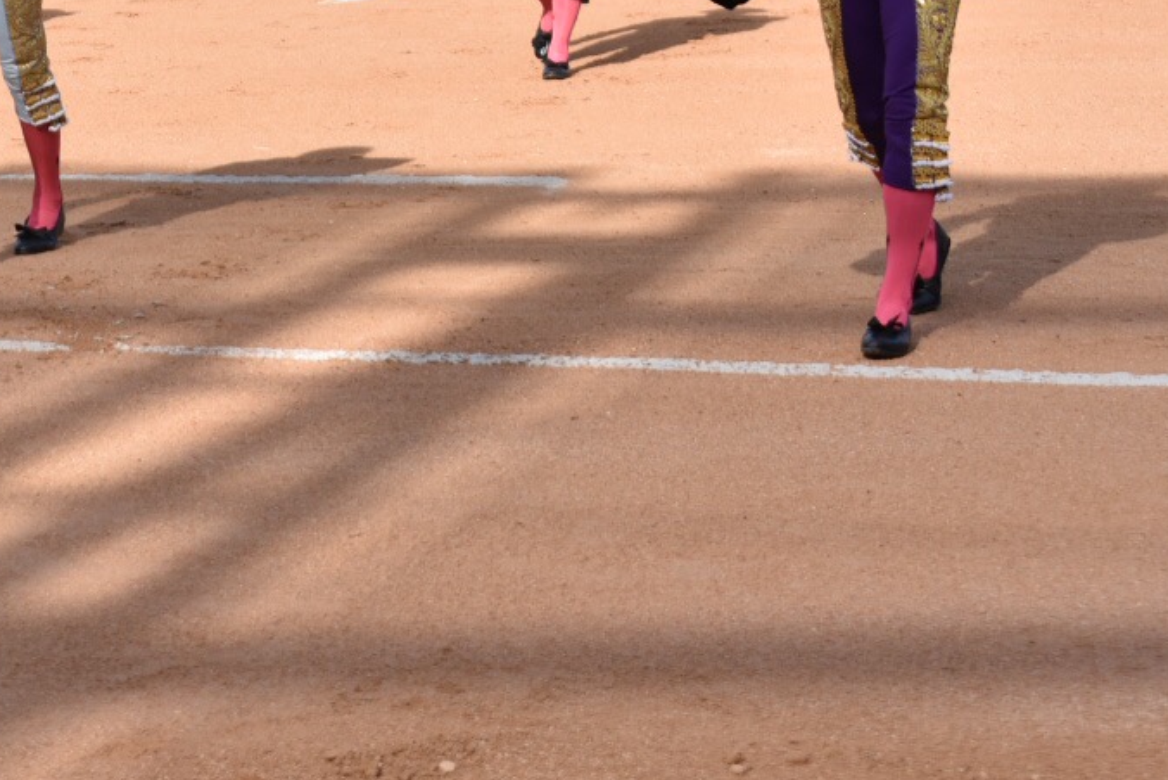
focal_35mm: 115
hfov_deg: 17.3
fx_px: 3732
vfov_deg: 11.7
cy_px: -78
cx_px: -64
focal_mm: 48
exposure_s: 1/1250
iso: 400
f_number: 5
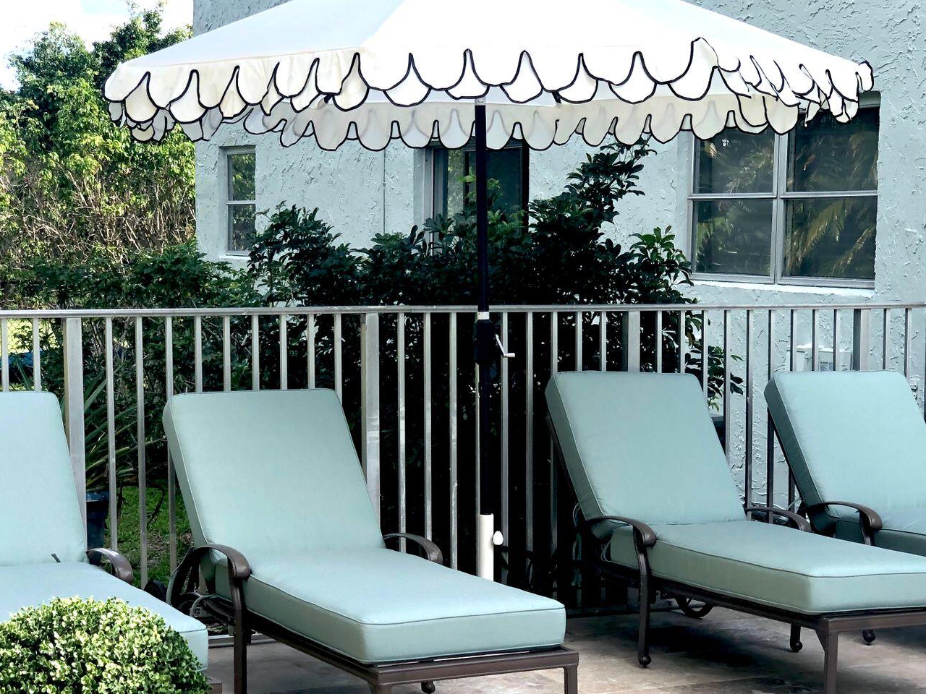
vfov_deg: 18.8
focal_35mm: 78
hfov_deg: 25.0
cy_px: 474
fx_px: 2087
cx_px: 541
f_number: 2.4
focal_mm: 6
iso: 16
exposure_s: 1/282
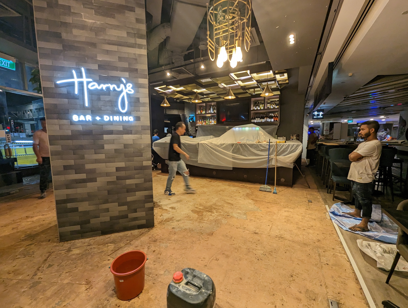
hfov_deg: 106.1
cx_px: 204
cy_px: 154
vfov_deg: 90.1
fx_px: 153
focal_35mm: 13
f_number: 2.2
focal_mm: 1.95
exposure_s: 1/33.3
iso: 213
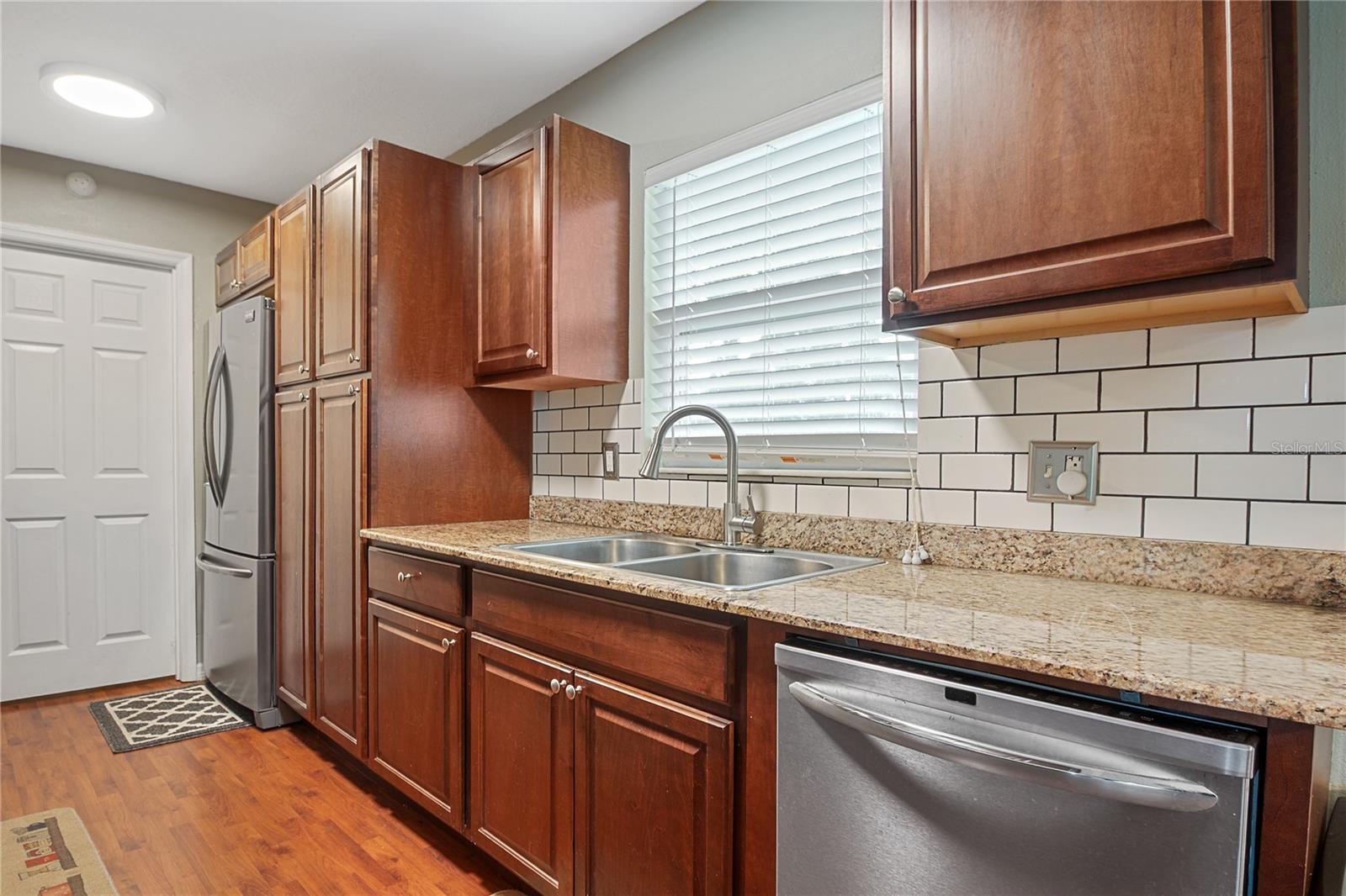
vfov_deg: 67.4
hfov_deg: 90.0
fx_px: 673
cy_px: 448
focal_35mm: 18
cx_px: 673
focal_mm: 12
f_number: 9
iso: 100
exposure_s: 1/1.25
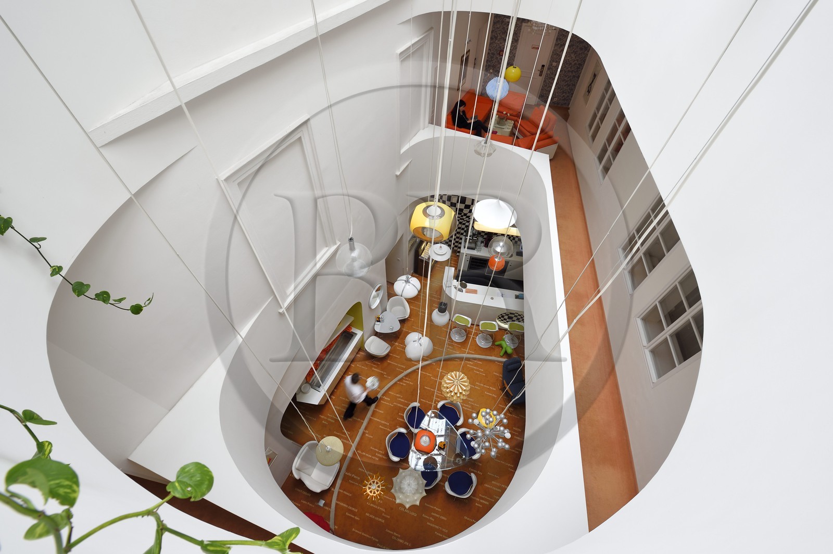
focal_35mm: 14
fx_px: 324
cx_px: 416
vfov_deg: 81.1
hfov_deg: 104.3
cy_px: 277
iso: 200
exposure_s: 1/15
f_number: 9
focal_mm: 14
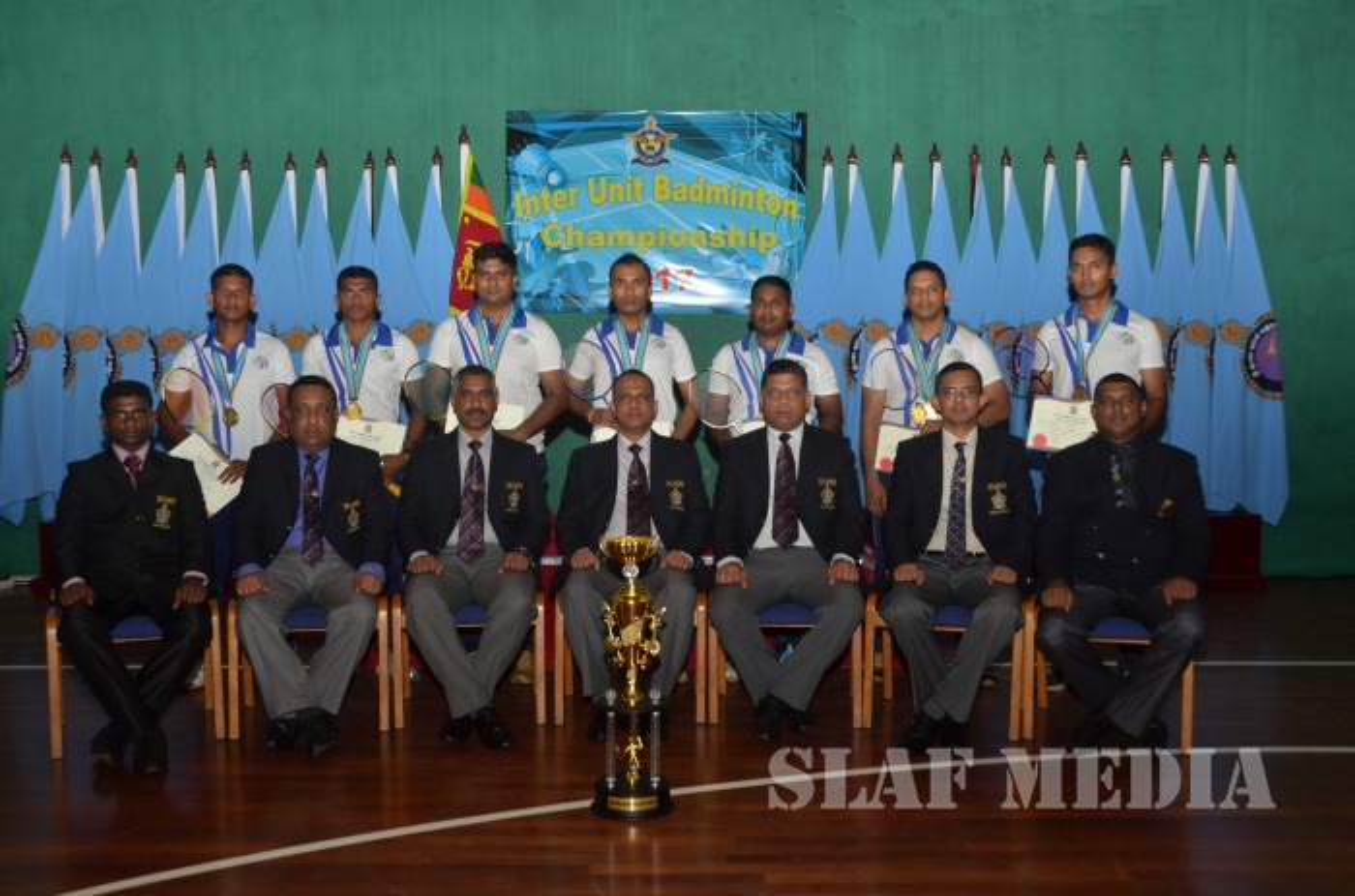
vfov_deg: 39.8
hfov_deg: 57.3
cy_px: 448
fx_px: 1239
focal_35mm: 33
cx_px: 678
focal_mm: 22
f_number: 5
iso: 400
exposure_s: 1/125
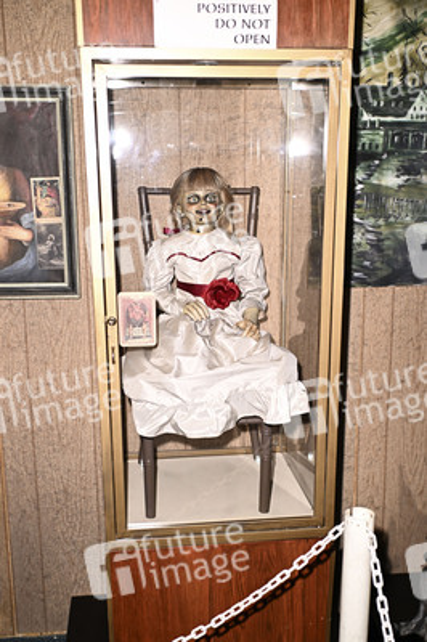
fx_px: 624
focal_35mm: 35
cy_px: 321
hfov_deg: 37.8
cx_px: 214
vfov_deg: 54.5
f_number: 2.8
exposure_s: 1/500
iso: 2500
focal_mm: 35
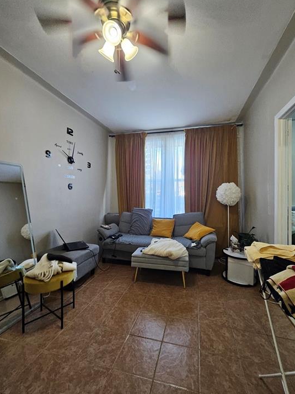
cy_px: 195
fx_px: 159
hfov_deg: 85.6
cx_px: 157
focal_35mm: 14
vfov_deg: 102.1
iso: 320
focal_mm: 1.74
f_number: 2.2
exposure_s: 1/60
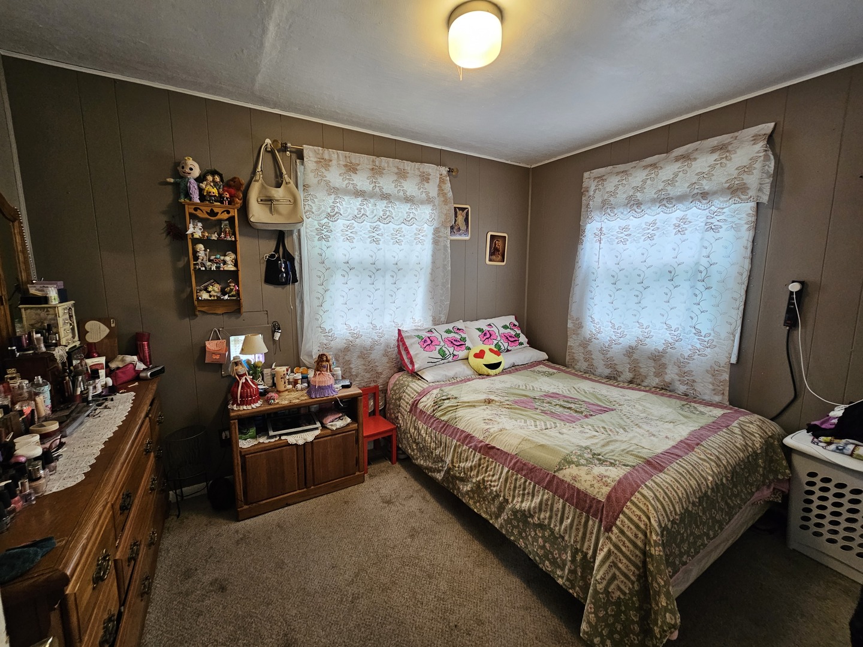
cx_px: 432
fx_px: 324
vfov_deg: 89.9
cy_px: 324
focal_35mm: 13
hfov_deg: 106.2
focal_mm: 2.2
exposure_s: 1/60
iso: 160
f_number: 2.2
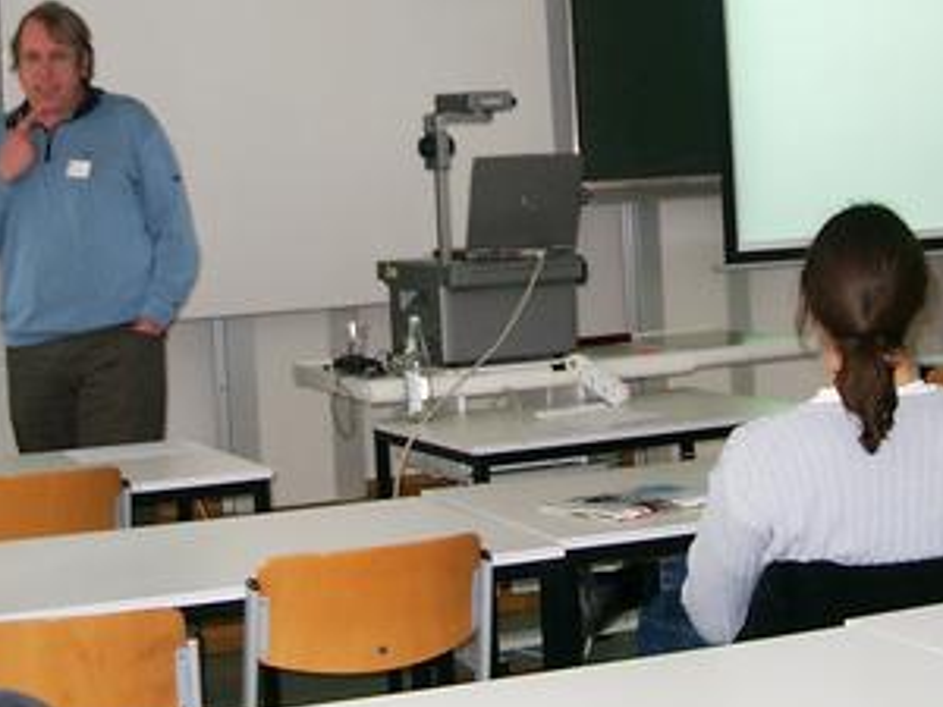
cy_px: 94
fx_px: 2152
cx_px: 472
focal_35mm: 79
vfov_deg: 18.4
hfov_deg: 24.7
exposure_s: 1/60
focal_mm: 7.6
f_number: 2.6
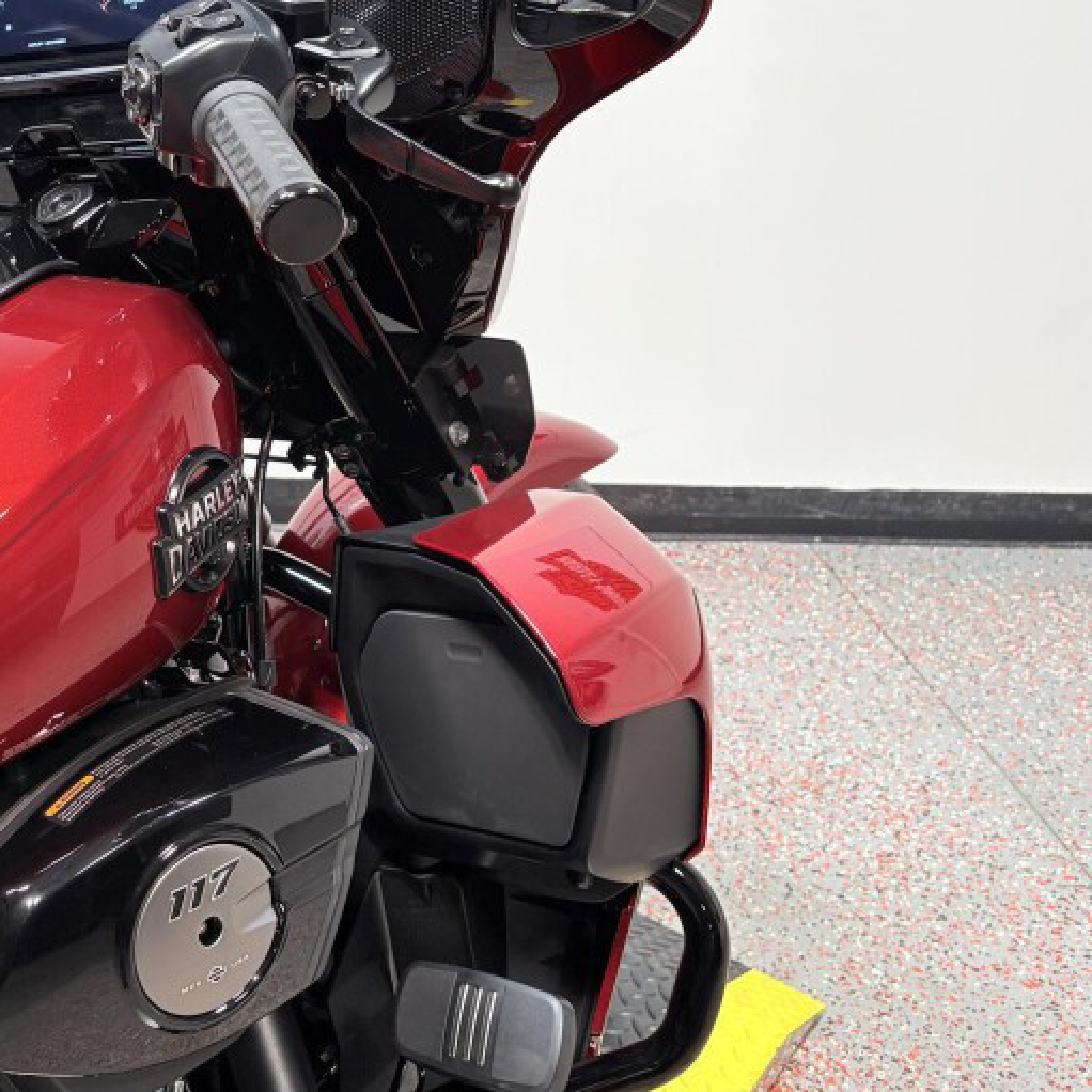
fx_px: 1713
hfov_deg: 32.9
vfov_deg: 34.6
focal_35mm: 48
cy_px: 274
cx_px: 44
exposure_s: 1/120
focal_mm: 5.96
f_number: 1.6
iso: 50
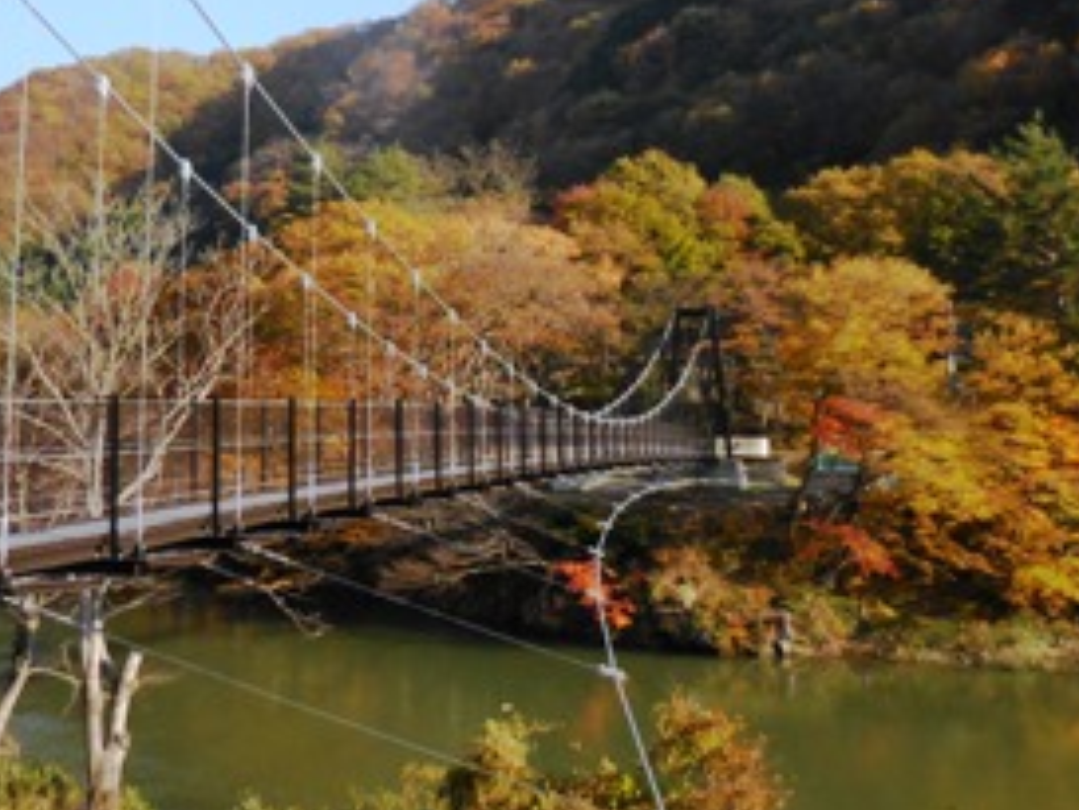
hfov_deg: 45.4
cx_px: 419
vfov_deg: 34.6
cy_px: 233
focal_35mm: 41
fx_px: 1279
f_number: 3.3
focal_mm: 4.5
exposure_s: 1/2000
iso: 400
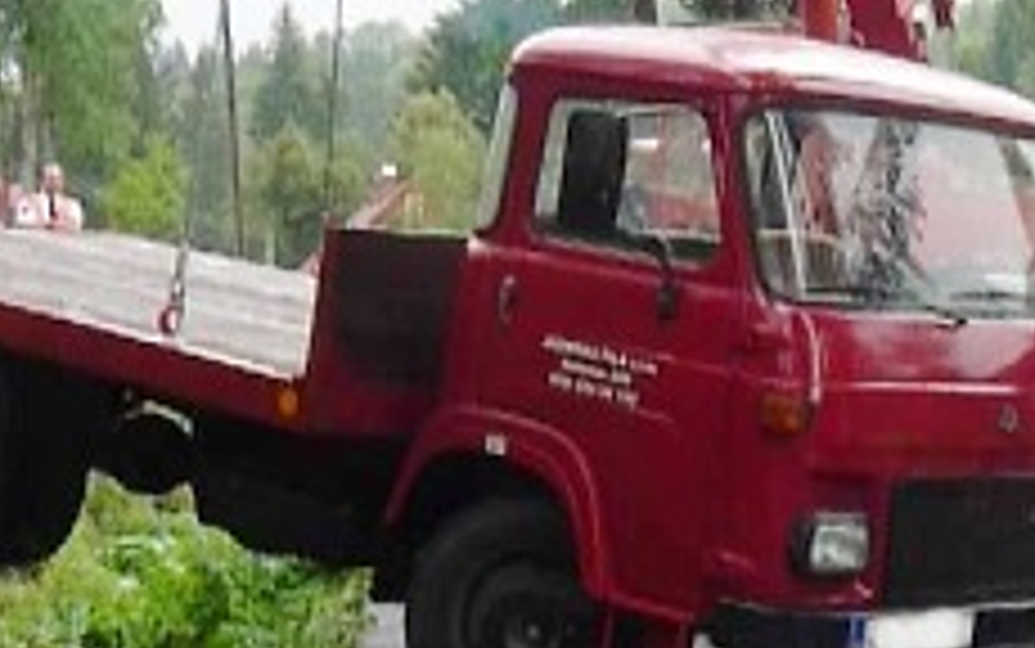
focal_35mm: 92
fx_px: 2596
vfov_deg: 14.2
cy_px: 387
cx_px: 747
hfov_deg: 22.4
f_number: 8
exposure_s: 1/60
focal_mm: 8.8
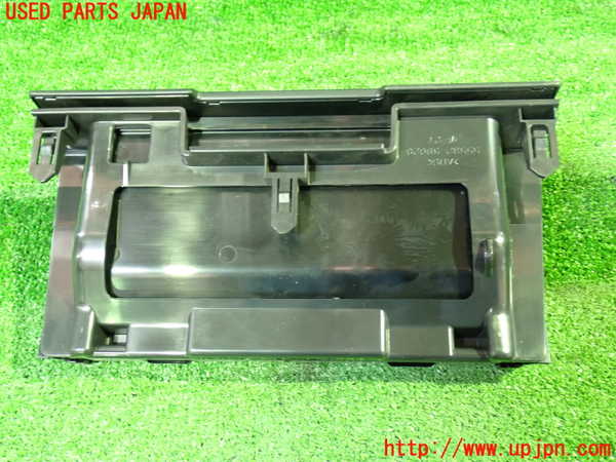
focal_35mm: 36
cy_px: 231
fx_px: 641
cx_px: 308
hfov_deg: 51.4
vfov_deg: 39.7
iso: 800
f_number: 2.5
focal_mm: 6.37
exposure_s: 1/10
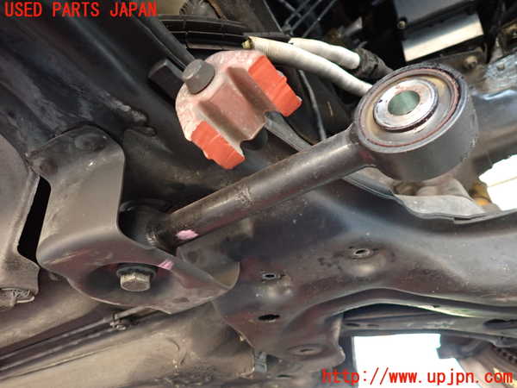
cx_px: 258
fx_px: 373
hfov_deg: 69.4
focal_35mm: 25
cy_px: 194
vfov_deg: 54.9
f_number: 2
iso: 400
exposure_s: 1/30
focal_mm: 4.5
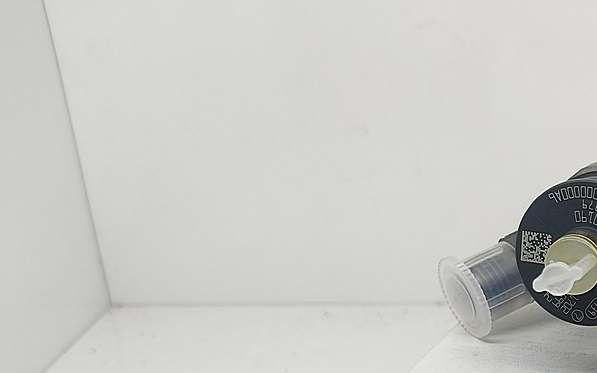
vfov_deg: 20.6
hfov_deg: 31.5
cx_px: 597
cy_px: 416
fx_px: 976
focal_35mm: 60
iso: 130
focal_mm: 4.74
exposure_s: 1/100
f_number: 1.79
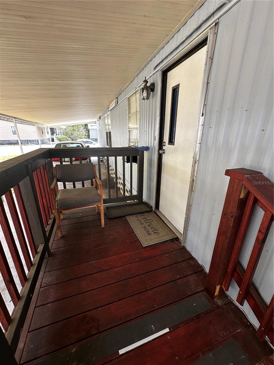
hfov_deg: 85.7
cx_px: 137
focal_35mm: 14
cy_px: 182
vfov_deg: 102.1
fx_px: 148
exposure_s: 1/99
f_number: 2.2
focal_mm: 2.22
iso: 64
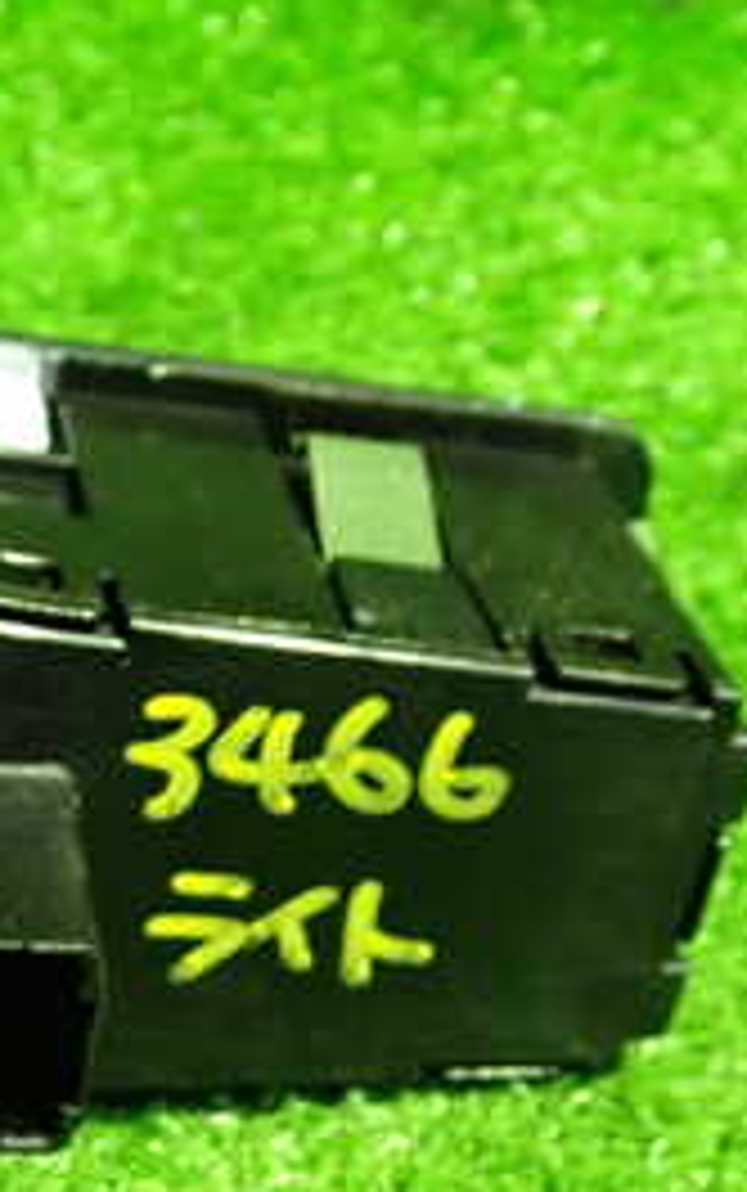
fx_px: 2341
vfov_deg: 28.4
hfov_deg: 17.4
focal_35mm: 72
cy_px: 783
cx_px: -104
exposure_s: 1/30
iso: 640
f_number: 2.3
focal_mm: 5.4
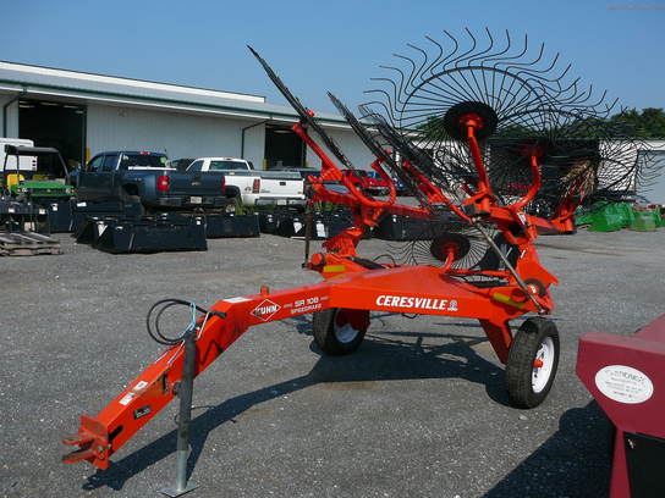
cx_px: 332
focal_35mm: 35
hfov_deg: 52.6
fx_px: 672
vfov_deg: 40.7
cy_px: 249
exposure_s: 1/640
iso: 80
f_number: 5
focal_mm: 5.2
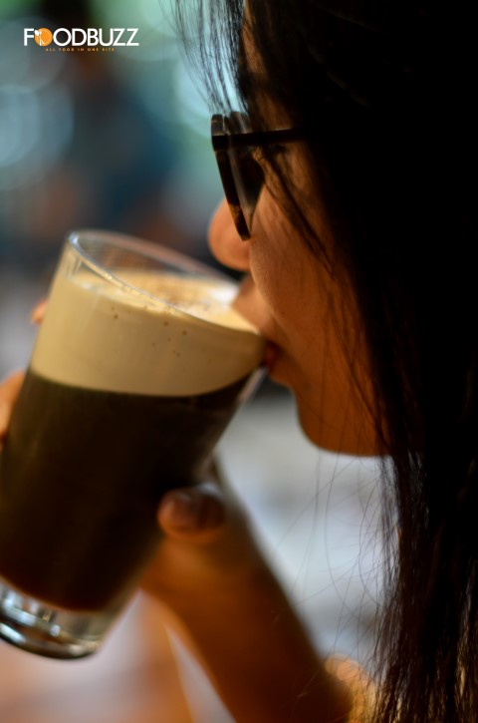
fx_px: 1501
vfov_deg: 27.0
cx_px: 239
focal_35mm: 75
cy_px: 362
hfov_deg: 18.1
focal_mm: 50
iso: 100
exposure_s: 1/80
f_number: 1.4
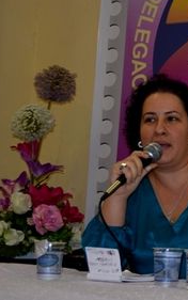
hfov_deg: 10.8
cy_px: 147
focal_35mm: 111
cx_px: 372
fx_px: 909
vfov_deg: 18.8
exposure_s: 1/60
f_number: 4.5
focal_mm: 28
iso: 100
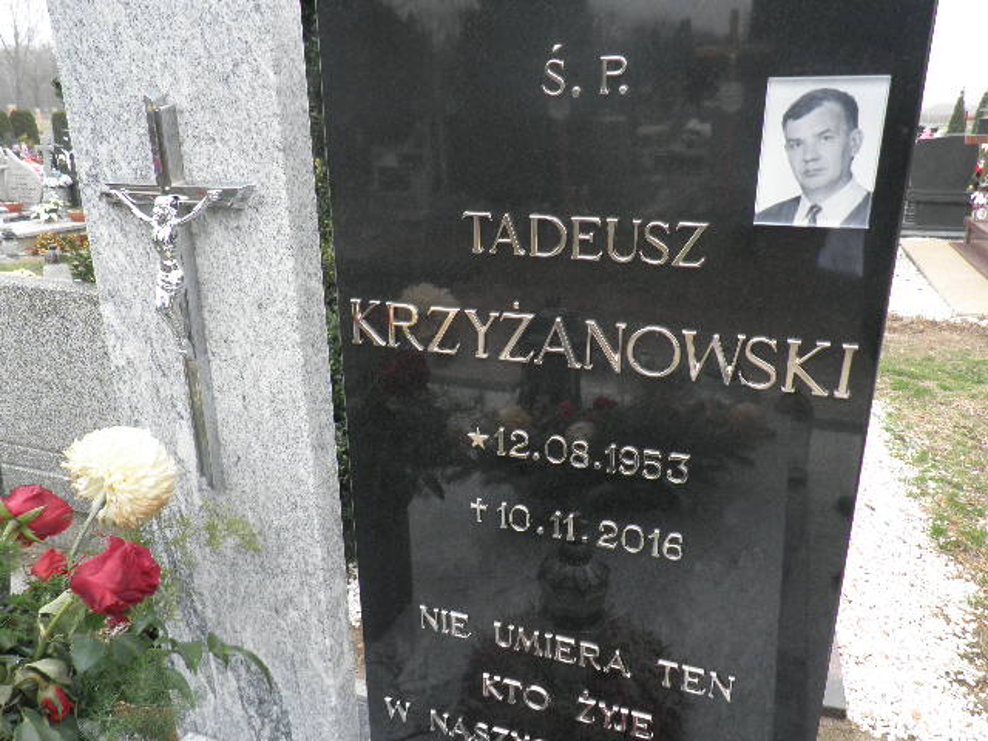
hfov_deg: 65.3
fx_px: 771
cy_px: 370
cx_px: 494
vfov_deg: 51.4
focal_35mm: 27
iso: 125
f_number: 3.5
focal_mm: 5
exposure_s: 1/40
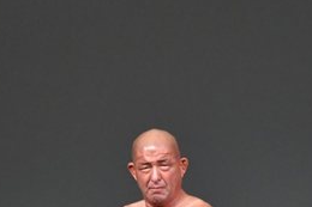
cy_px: 287
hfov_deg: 2.0
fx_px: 8921
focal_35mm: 1030
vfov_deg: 1.3
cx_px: 121
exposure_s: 1/400
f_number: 5.6
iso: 4000
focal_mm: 230
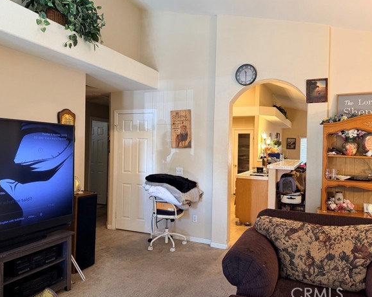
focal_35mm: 26
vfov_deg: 54.9
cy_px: 148
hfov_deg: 66.0
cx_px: 195
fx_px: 286
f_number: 1.78
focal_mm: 6.76
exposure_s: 1/60
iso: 250
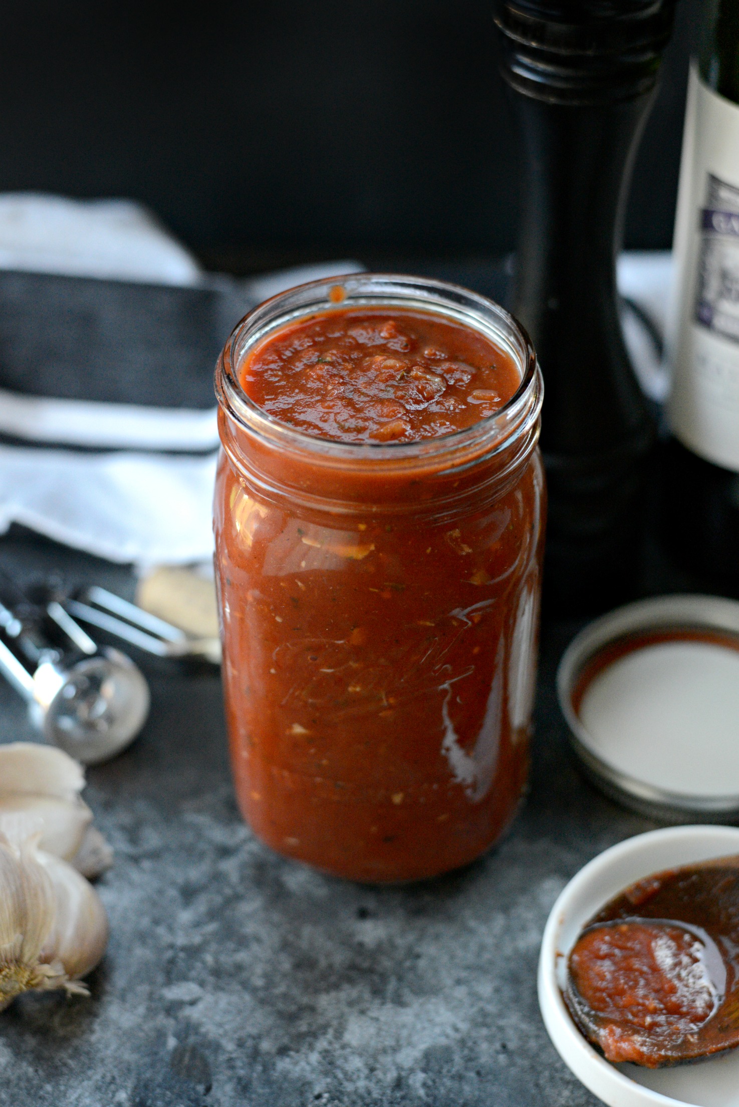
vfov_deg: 39.6
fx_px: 1538
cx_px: 370
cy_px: 554
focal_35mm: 50
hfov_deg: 27.0
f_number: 2.8
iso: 3200
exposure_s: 1/500
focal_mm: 50
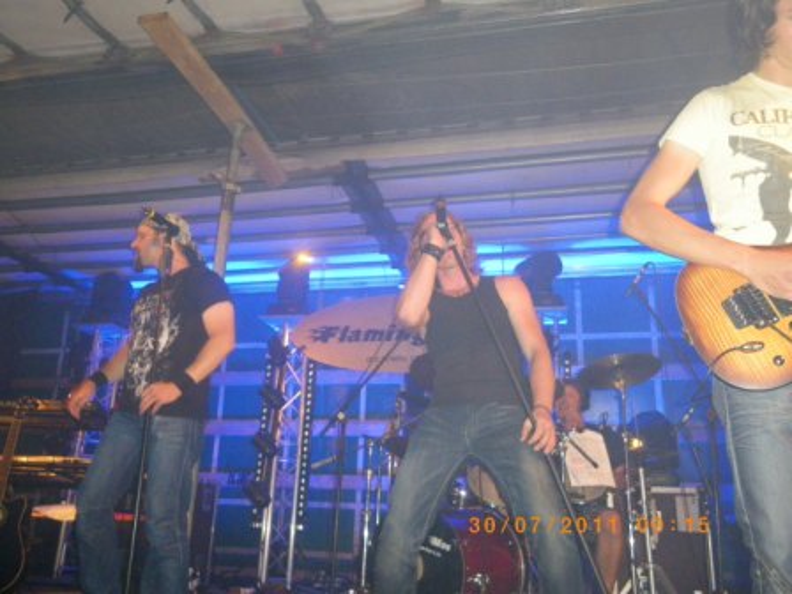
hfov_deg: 55.4
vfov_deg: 42.9
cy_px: 297
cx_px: 396
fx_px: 755
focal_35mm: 33
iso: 640
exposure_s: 1/60
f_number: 2.8
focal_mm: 5.8
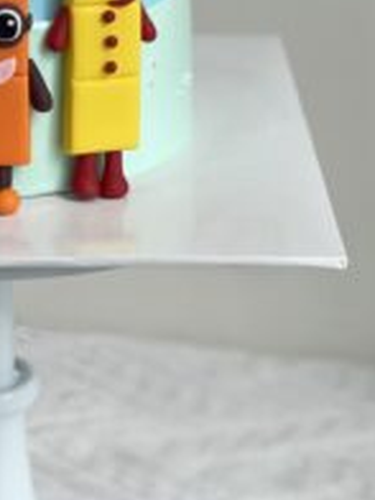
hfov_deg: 8.5
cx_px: -8
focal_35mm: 174
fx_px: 2513
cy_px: -159
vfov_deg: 11.1
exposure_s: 1/121
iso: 50
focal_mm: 7.5
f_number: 2.2
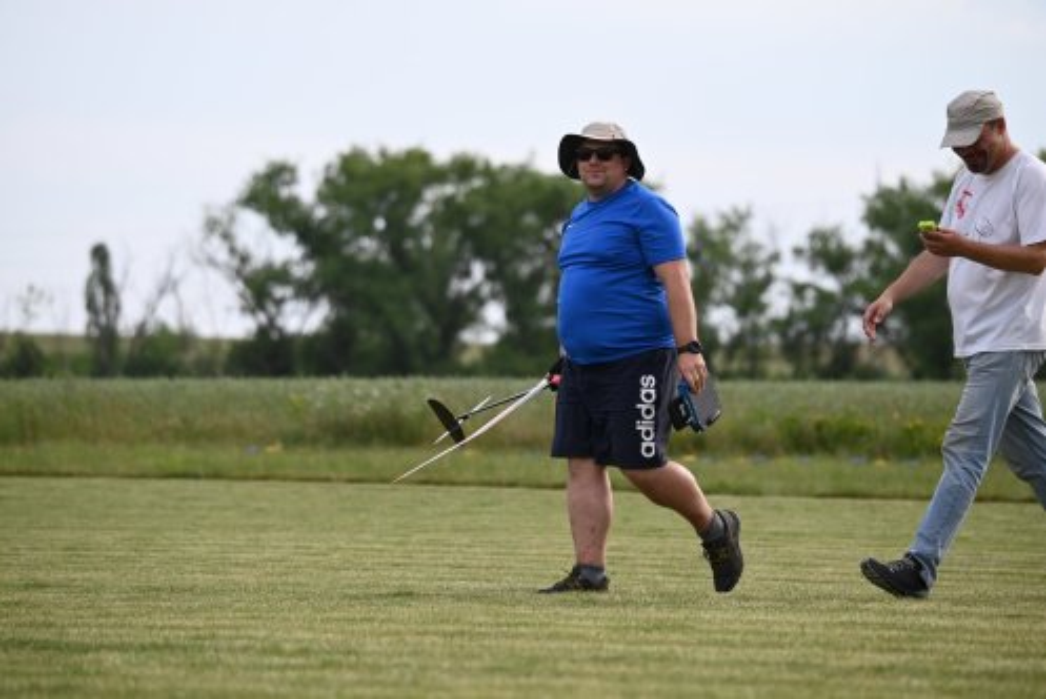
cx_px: 523
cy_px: 350
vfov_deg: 5.7
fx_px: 6977
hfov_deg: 8.6
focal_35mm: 240
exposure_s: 1/2000
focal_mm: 240
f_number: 5.6
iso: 640
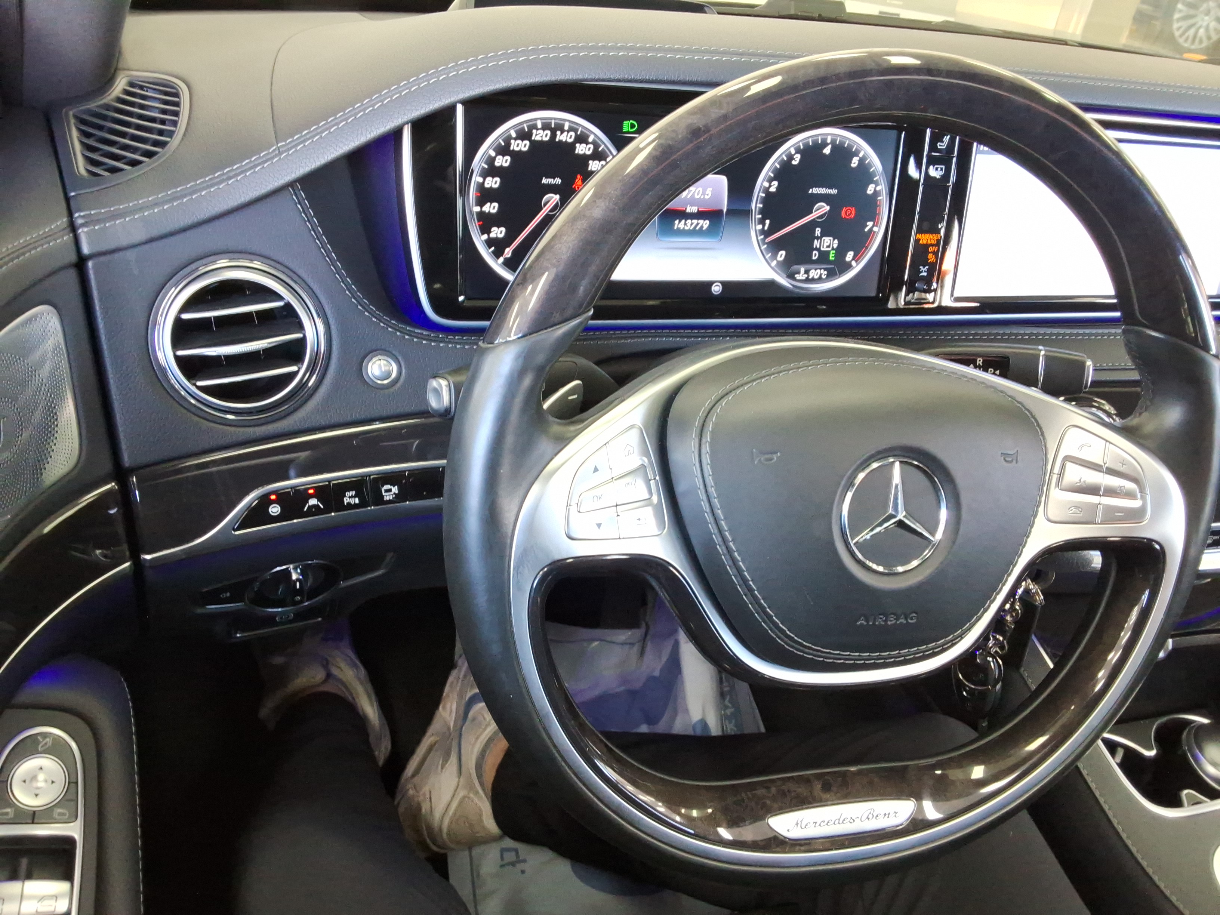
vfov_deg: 49.7
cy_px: 458
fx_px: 987
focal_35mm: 28
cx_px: 610
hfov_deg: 63.4
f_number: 1.9
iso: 133
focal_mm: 2.91
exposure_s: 1/40
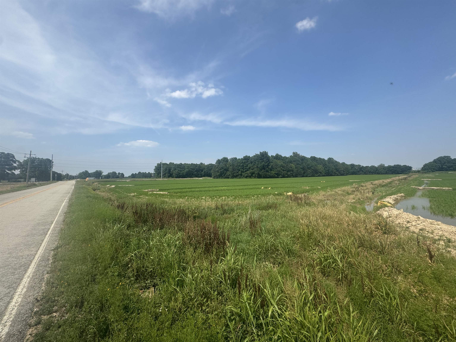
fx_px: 184
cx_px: 228
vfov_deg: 85.7
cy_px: 171
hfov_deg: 102.1
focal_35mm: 14
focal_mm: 2.22
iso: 50
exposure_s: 1/2208
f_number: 2.2
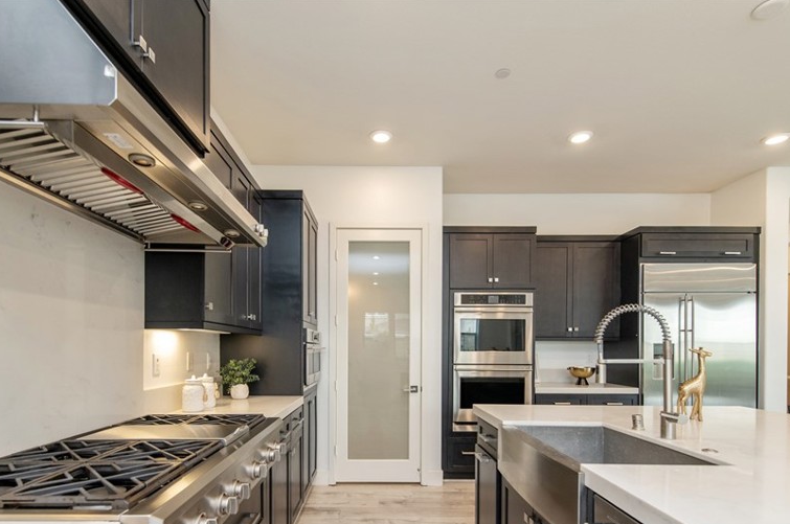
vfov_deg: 62.7
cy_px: 351
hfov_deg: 86.9
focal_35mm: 19
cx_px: 375
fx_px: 416
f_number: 4
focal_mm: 14
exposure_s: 1/60
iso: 800
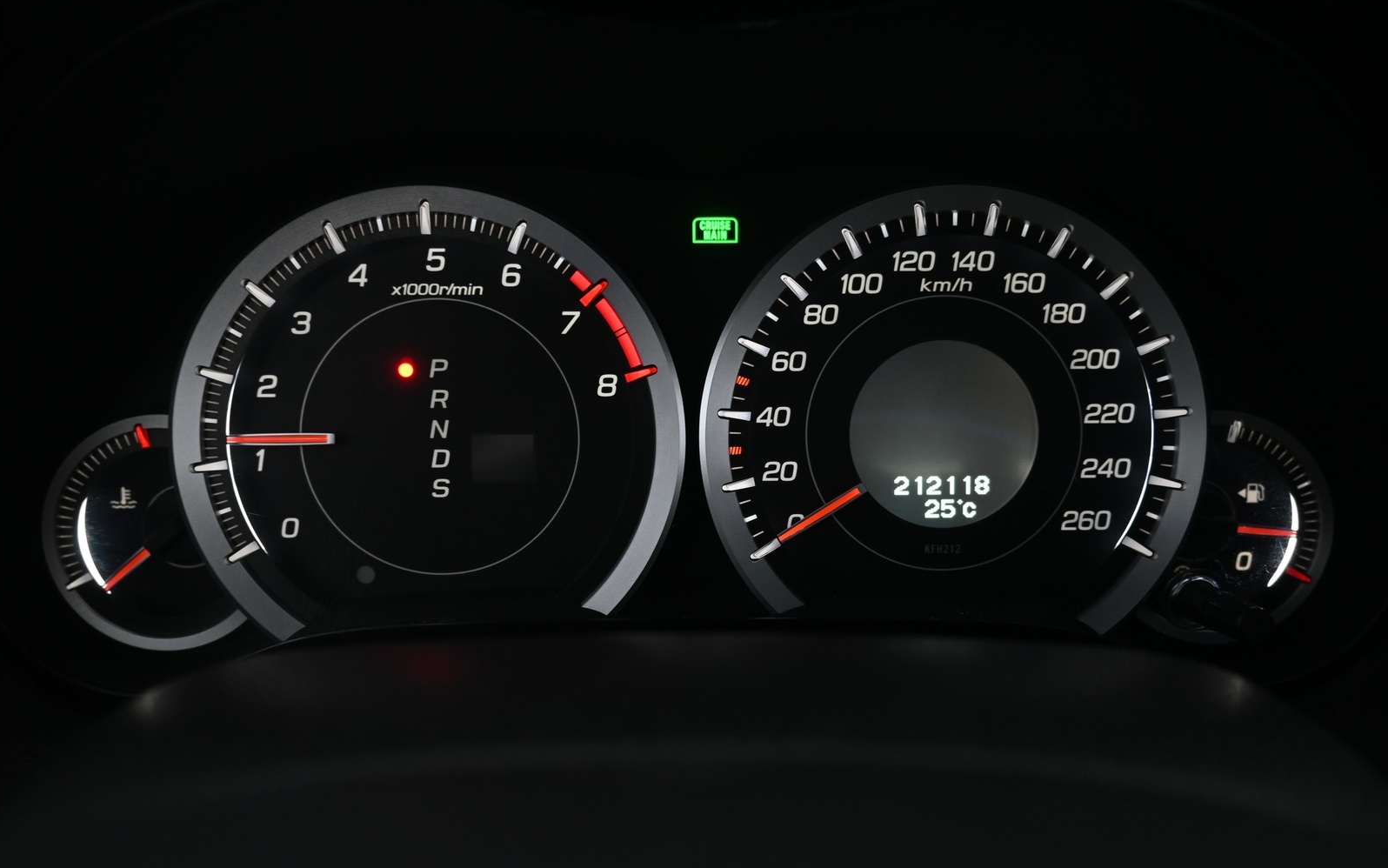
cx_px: 694
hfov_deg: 62.5
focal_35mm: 30
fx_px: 1145
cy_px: 462
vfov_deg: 41.5
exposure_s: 1/30
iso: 720
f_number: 3.8
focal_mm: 19.5
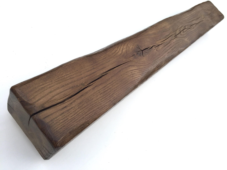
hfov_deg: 61.7
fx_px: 190
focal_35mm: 29
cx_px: 114
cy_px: 85
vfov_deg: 48.2
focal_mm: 4.15
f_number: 2.2
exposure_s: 1/1582
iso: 32
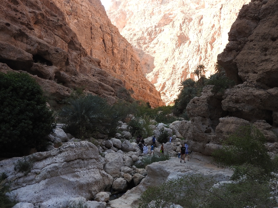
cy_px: 104
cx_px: 139
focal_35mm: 35
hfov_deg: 52.6
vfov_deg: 40.7
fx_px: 281
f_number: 3.8
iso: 100
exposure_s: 1/160
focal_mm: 6.3
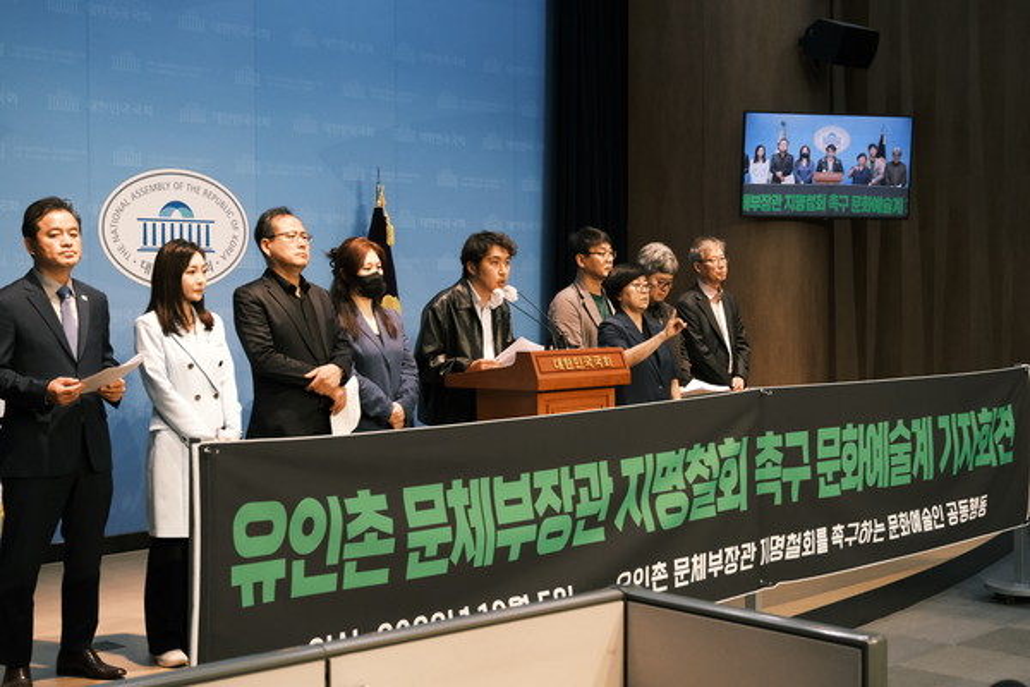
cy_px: 344
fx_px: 1459
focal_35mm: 51
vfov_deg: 26.5
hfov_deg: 38.9
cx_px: 515
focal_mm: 34.2
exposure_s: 1/550
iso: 3200
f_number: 4
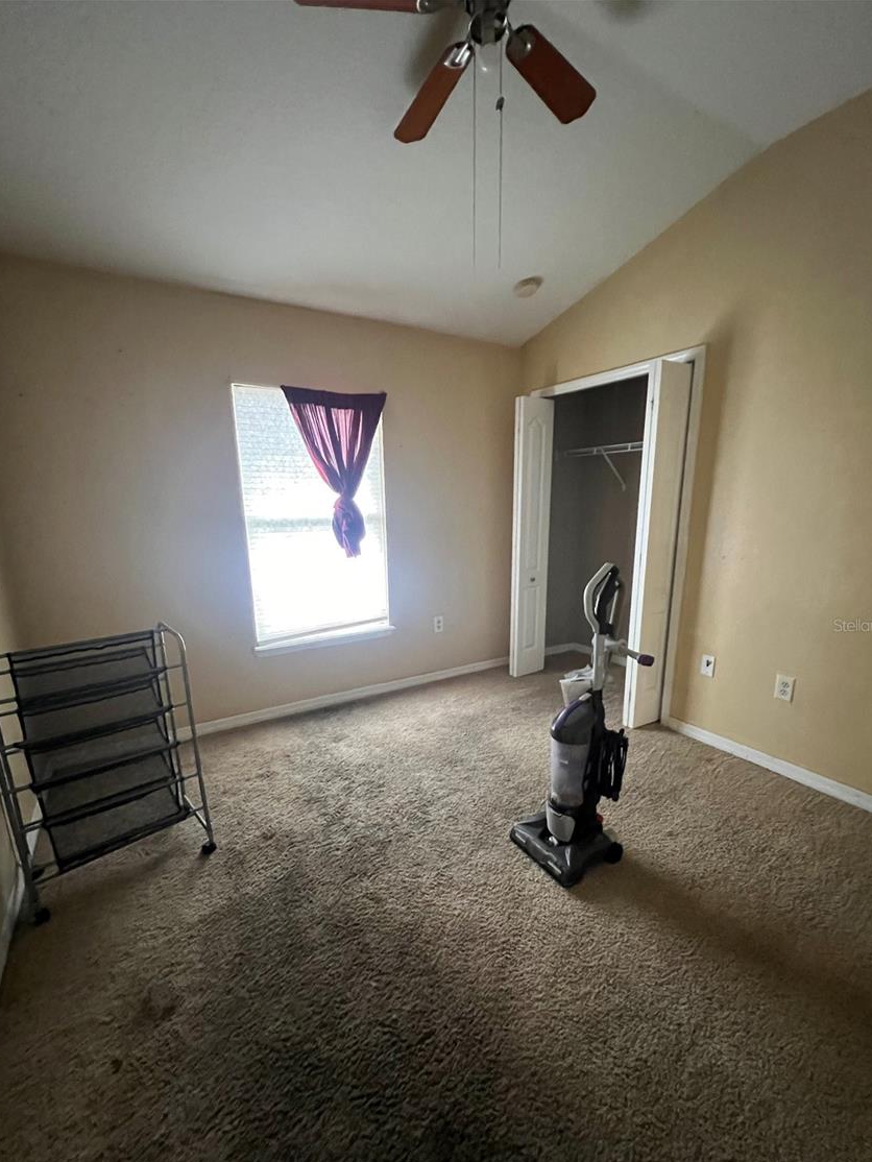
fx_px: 470
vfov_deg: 101.9
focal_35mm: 14
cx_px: 438
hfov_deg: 85.7
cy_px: 625
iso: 1000
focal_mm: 1.57
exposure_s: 1/60
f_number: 1.8
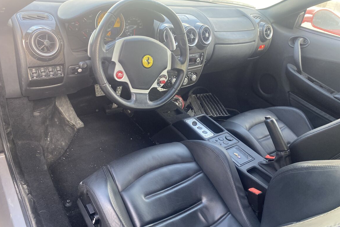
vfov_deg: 46.4
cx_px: 174
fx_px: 264
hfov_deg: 65.5
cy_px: 116
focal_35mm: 28
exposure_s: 1/118
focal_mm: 4.25
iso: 125
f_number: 1.8
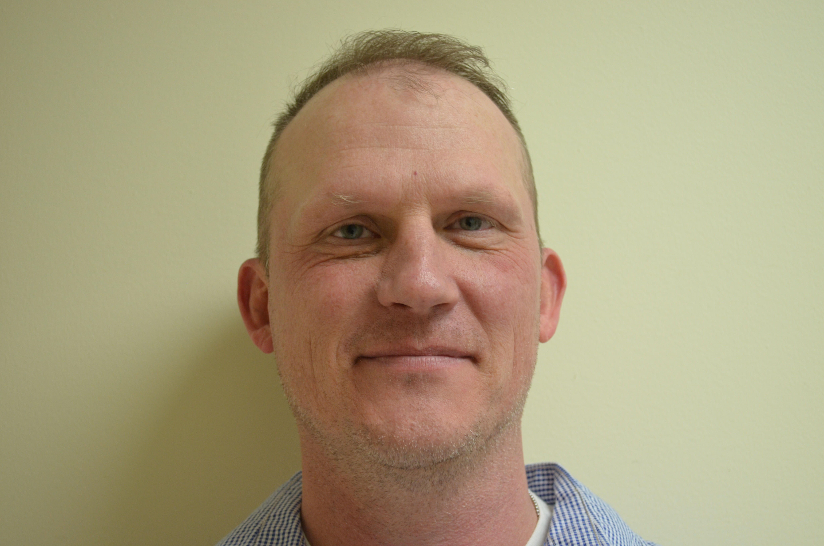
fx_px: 1370
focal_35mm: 60
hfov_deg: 33.5
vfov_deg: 22.5
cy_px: 273
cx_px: 412
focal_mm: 40
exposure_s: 1/25
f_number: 5.3
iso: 800
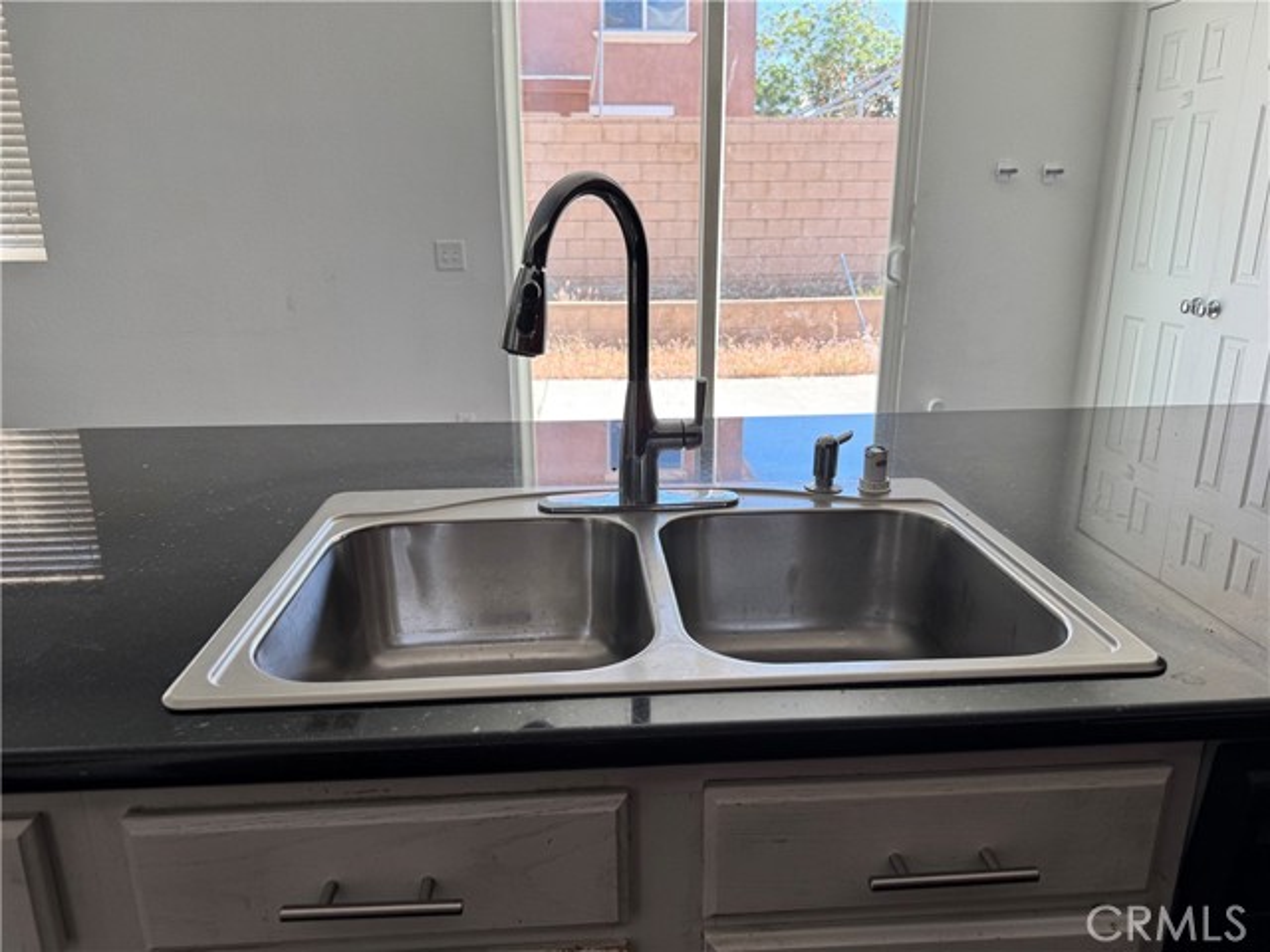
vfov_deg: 56.8
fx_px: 881
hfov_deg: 71.6
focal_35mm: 24
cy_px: 476
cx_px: 635
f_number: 1.78
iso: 64
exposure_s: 1/253
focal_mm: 6.76
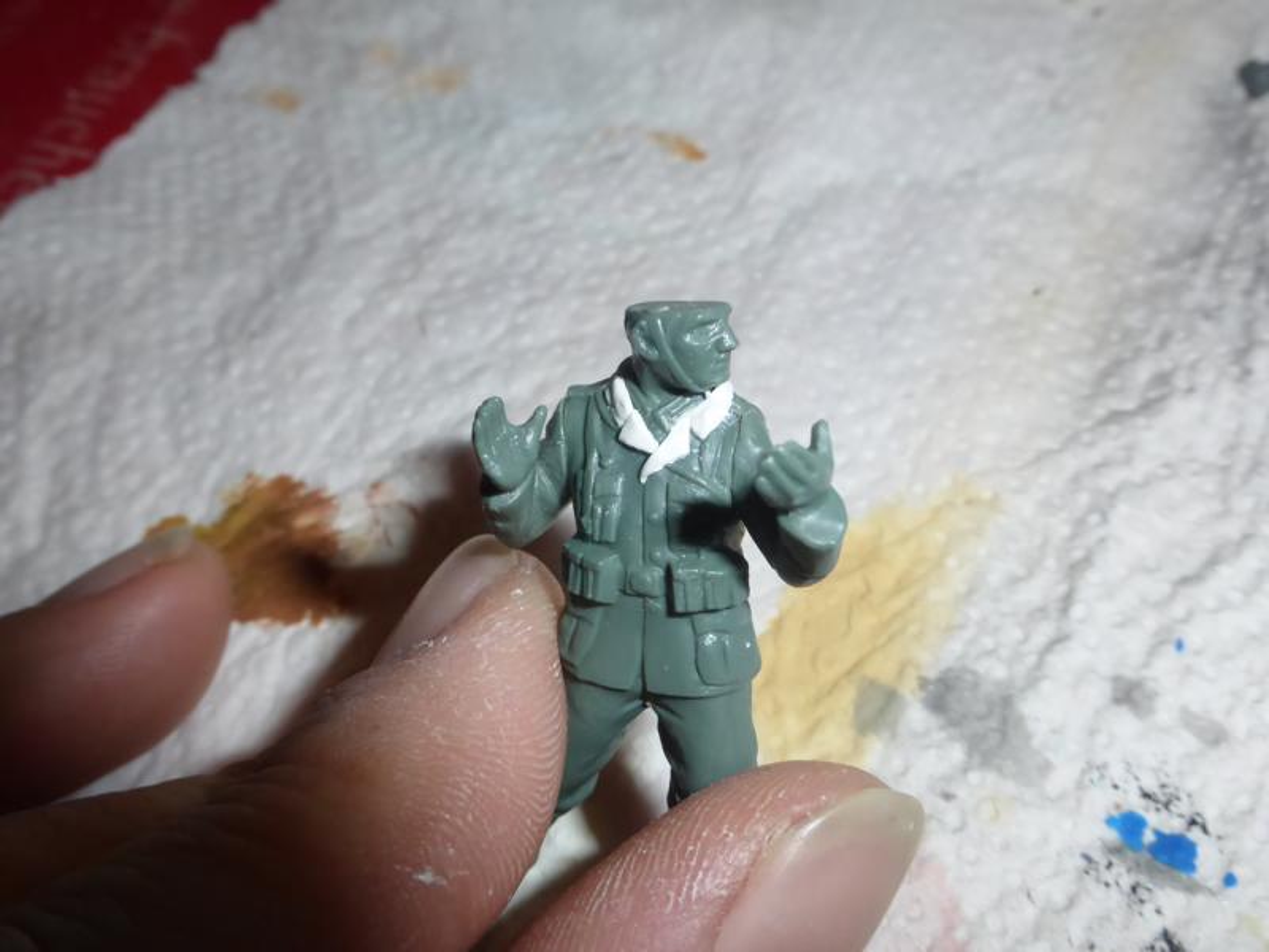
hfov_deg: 54.0
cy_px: 476
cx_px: 634
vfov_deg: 41.8
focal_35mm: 34
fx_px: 1246
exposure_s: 1/800
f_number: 5.6
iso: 400
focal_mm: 6.1
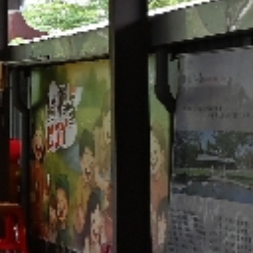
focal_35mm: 159
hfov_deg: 9.9
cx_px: -302
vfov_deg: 11.0
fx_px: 1315
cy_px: 187
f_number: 4.5
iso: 200
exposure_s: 1/250
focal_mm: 24
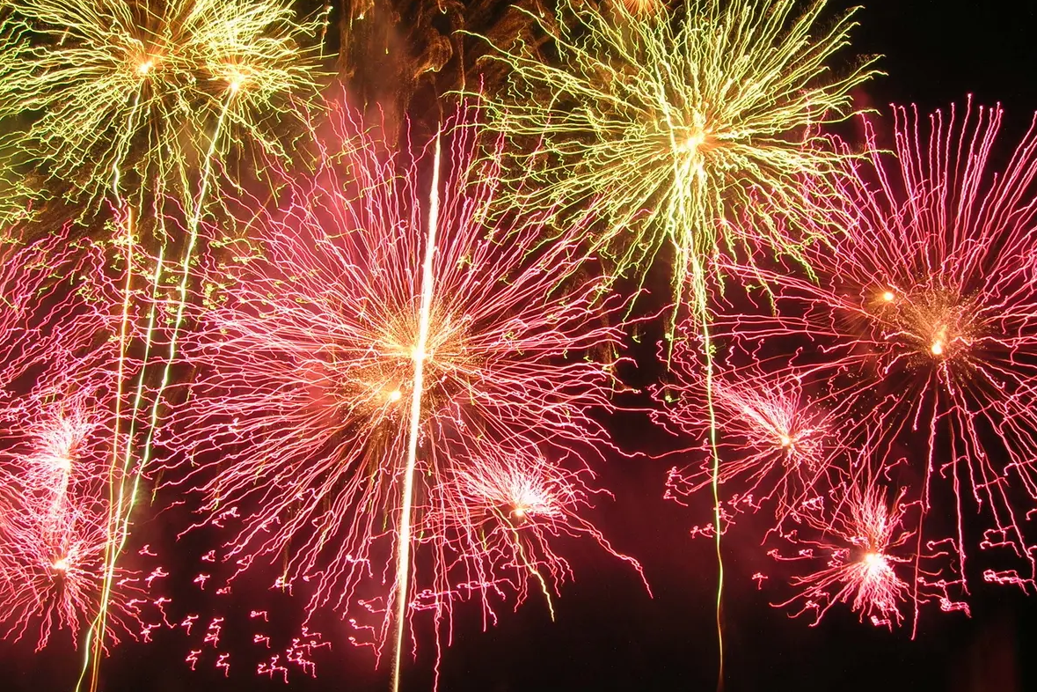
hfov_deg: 53.1
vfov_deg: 36.8
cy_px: 315
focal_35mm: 36
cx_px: 512
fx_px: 1037
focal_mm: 5.7
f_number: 4.9
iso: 50
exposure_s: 4
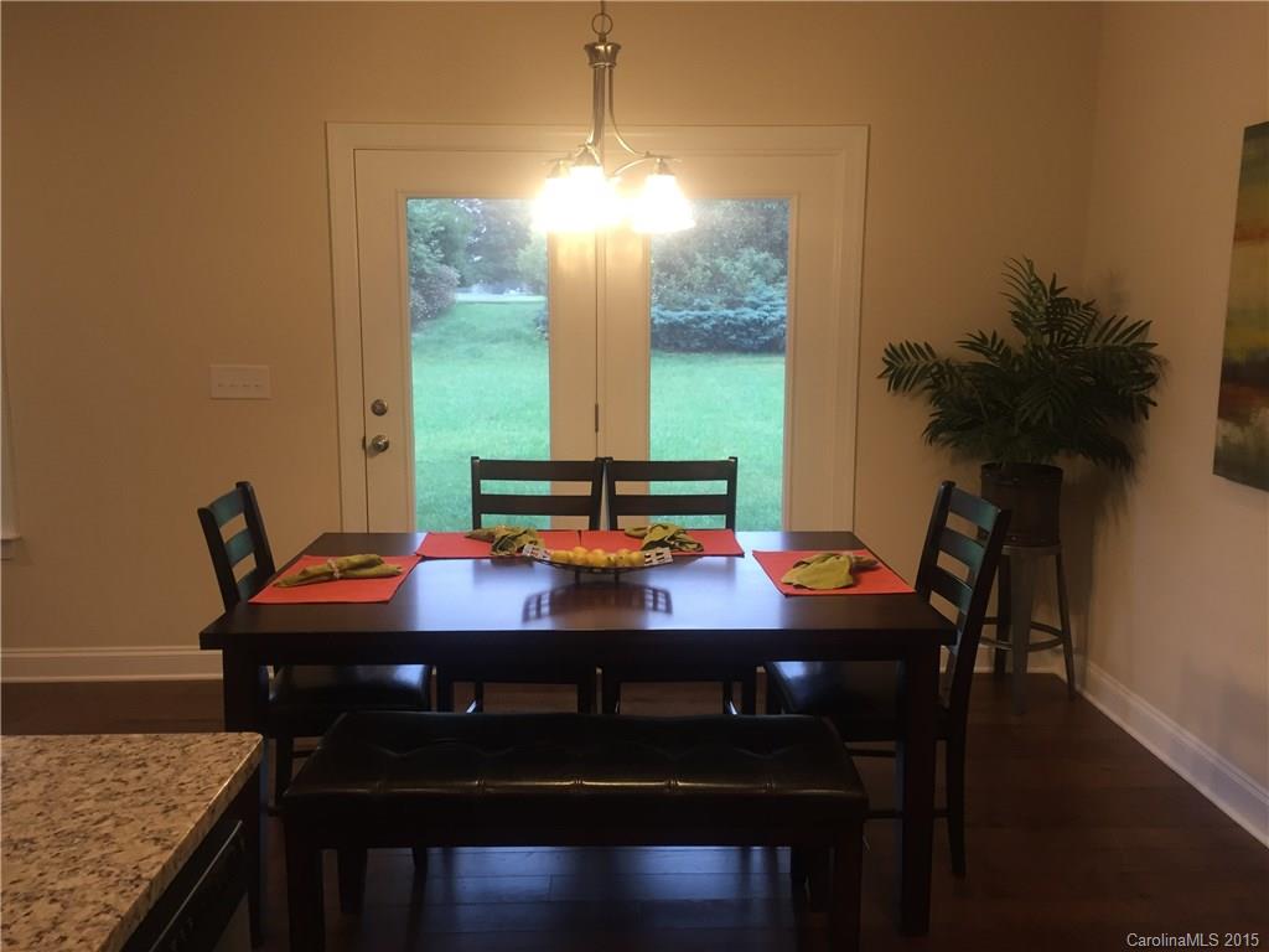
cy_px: 476
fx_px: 1063
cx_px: 634
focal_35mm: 29
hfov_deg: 61.7
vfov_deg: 48.2
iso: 80
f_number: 2.2
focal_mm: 4.15
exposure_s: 1/30
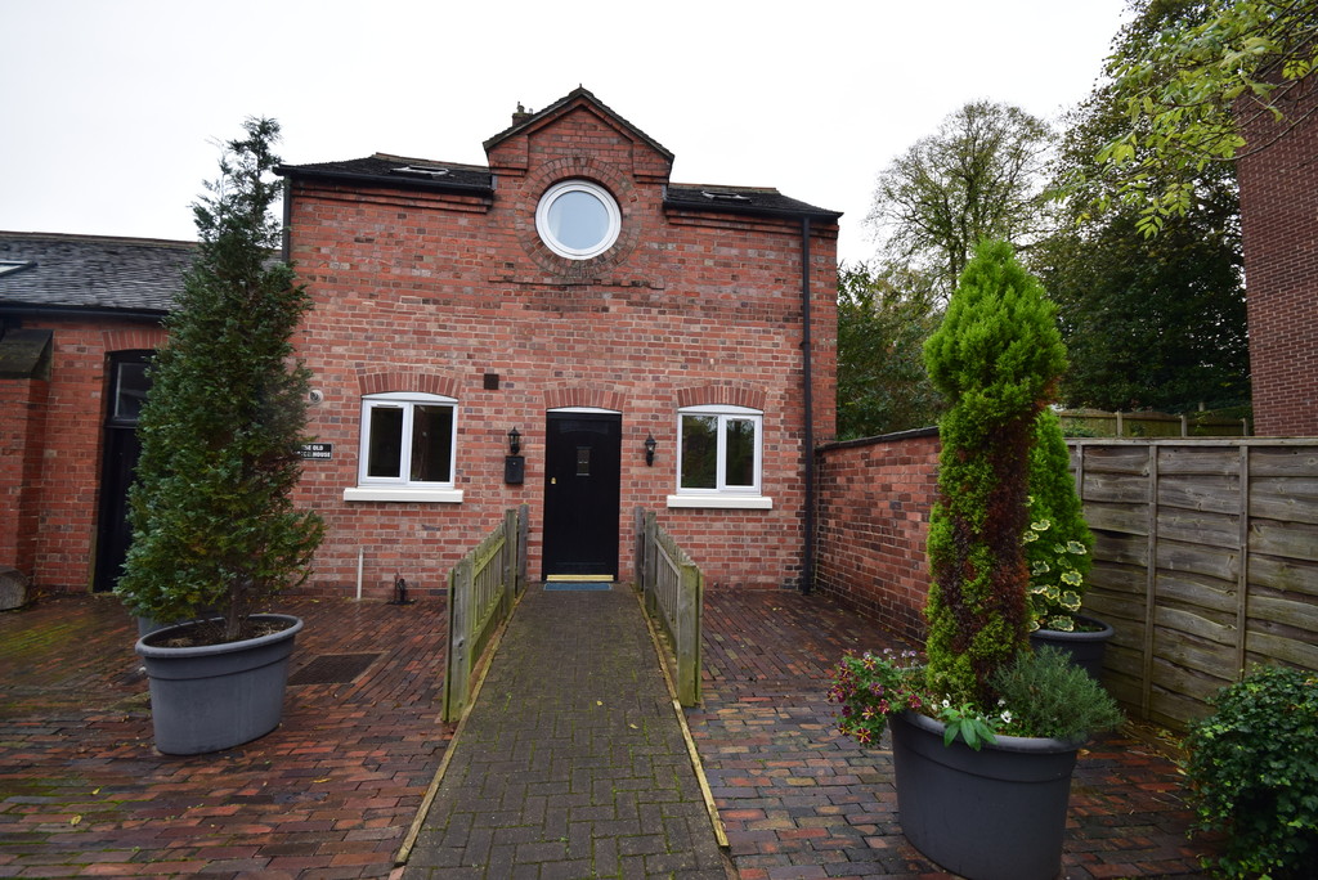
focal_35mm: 16
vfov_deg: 72.1
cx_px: 659
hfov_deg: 94.9
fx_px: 604
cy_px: 440
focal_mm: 11
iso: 400
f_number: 9
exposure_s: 1/100
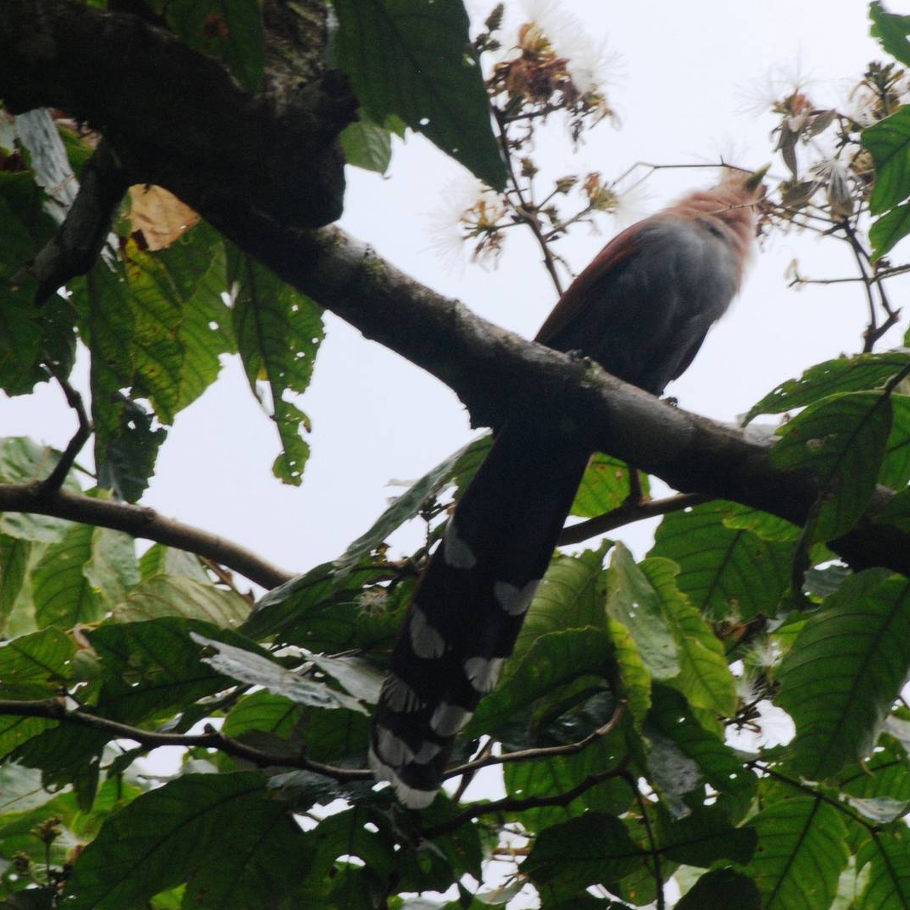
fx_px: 17072
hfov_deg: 3.1
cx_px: 667
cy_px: 455
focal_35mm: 574
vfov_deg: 3.1
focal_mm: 300
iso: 400
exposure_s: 1/160
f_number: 13
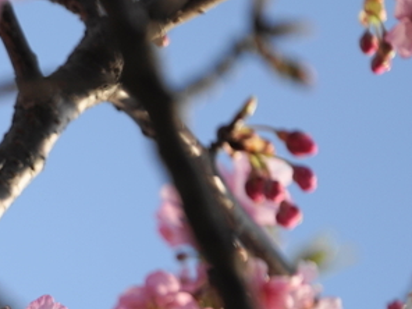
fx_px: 11402
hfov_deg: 2.1
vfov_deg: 1.6
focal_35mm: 958
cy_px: 474
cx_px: -267
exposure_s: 1/320
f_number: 5.6
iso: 100
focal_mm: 288
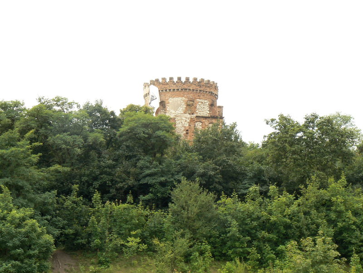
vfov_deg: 14.0
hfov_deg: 18.5
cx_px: 182
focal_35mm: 106
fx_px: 1112
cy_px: 136
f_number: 8
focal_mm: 17.7
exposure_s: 1/15
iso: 100
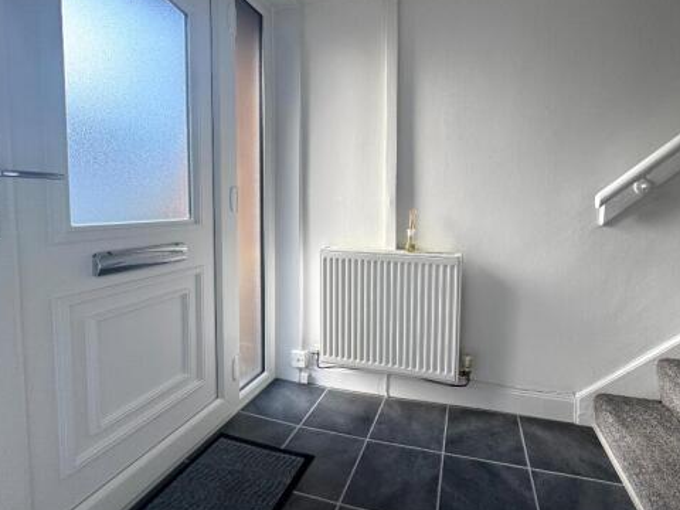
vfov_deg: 74.4
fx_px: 334
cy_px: 223
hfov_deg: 90.6
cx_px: 380
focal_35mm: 17
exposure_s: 1/100
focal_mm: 2.22
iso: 50
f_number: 2.2
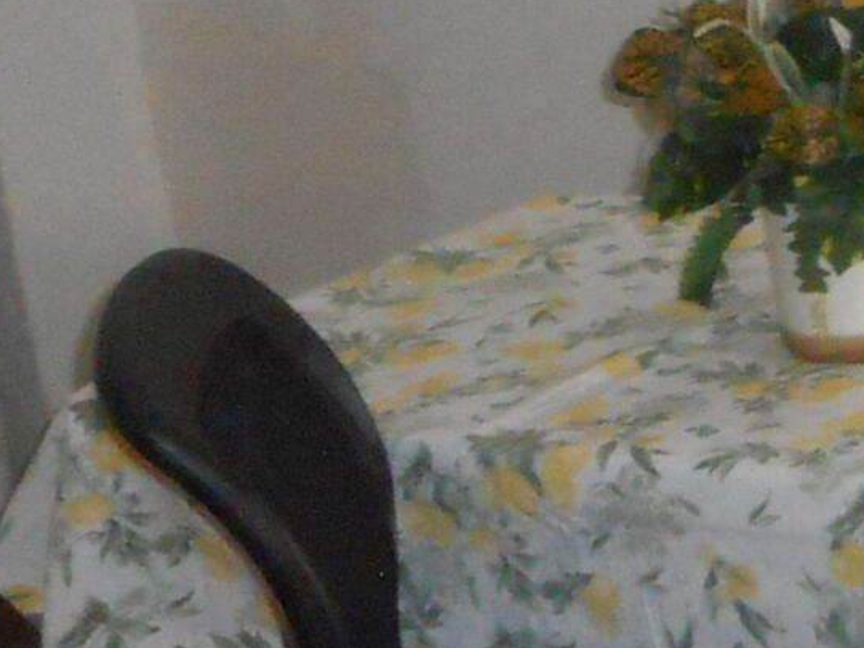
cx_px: 1742
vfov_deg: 10.6
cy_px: 0
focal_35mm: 139
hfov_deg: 12.5
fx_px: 3469
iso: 500
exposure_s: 1/25
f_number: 3.7
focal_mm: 4.5
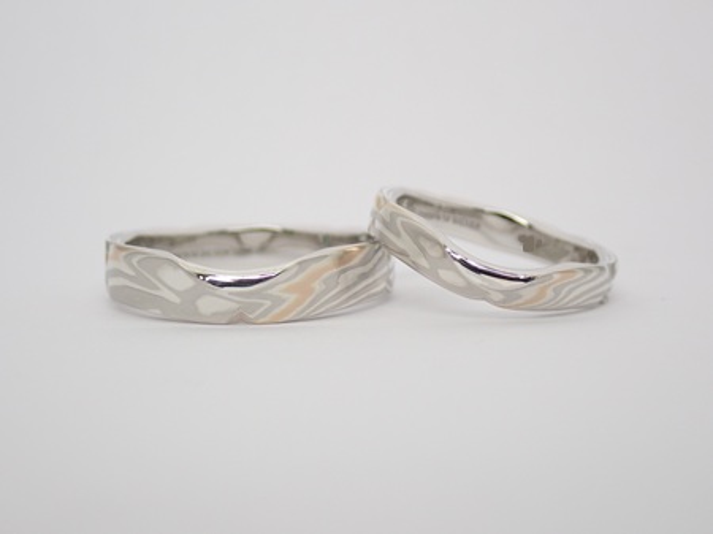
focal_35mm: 77
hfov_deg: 25.3
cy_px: 267
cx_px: 356
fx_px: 1585
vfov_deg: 19.1
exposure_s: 1/125
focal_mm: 13.65
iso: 200
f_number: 4.1
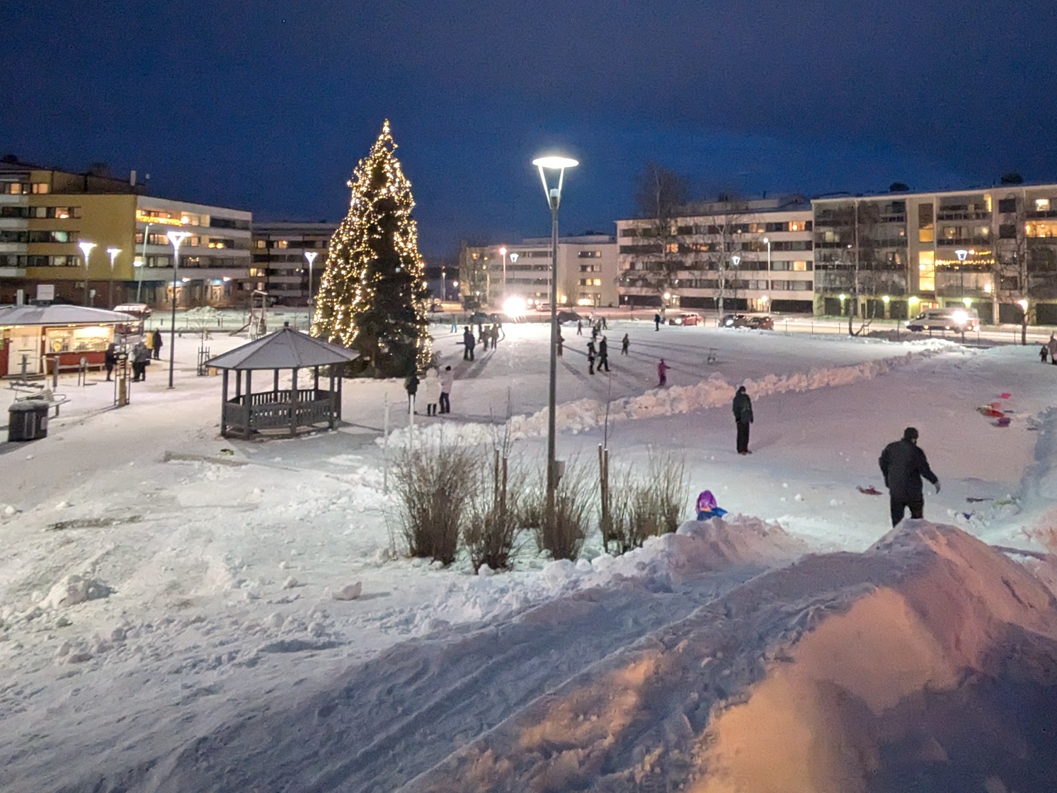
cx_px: 639
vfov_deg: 55.1
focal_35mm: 24
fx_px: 733
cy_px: 236
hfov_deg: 70.8
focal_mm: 1.83
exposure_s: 1/16.7
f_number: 2.2
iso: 1337
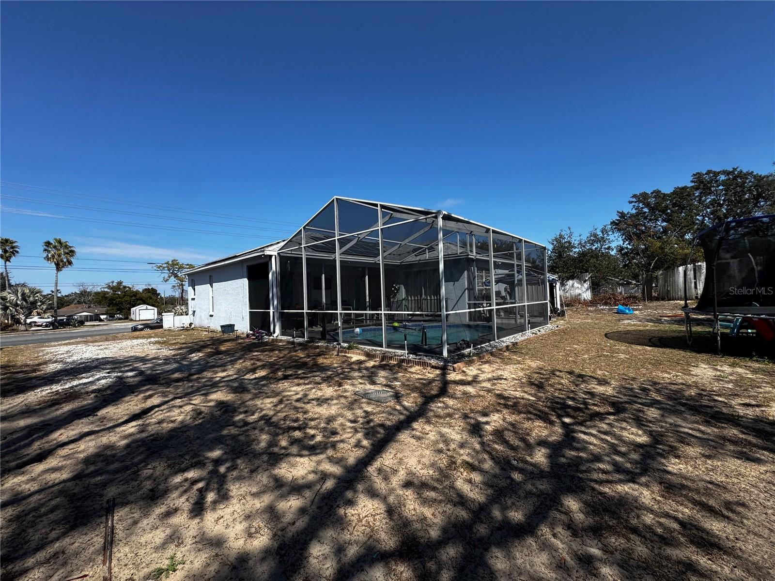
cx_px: 388
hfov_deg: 102.1
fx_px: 313
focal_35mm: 14
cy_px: 290
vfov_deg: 85.7
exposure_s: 1/1880
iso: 50
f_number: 2.2
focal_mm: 2.22
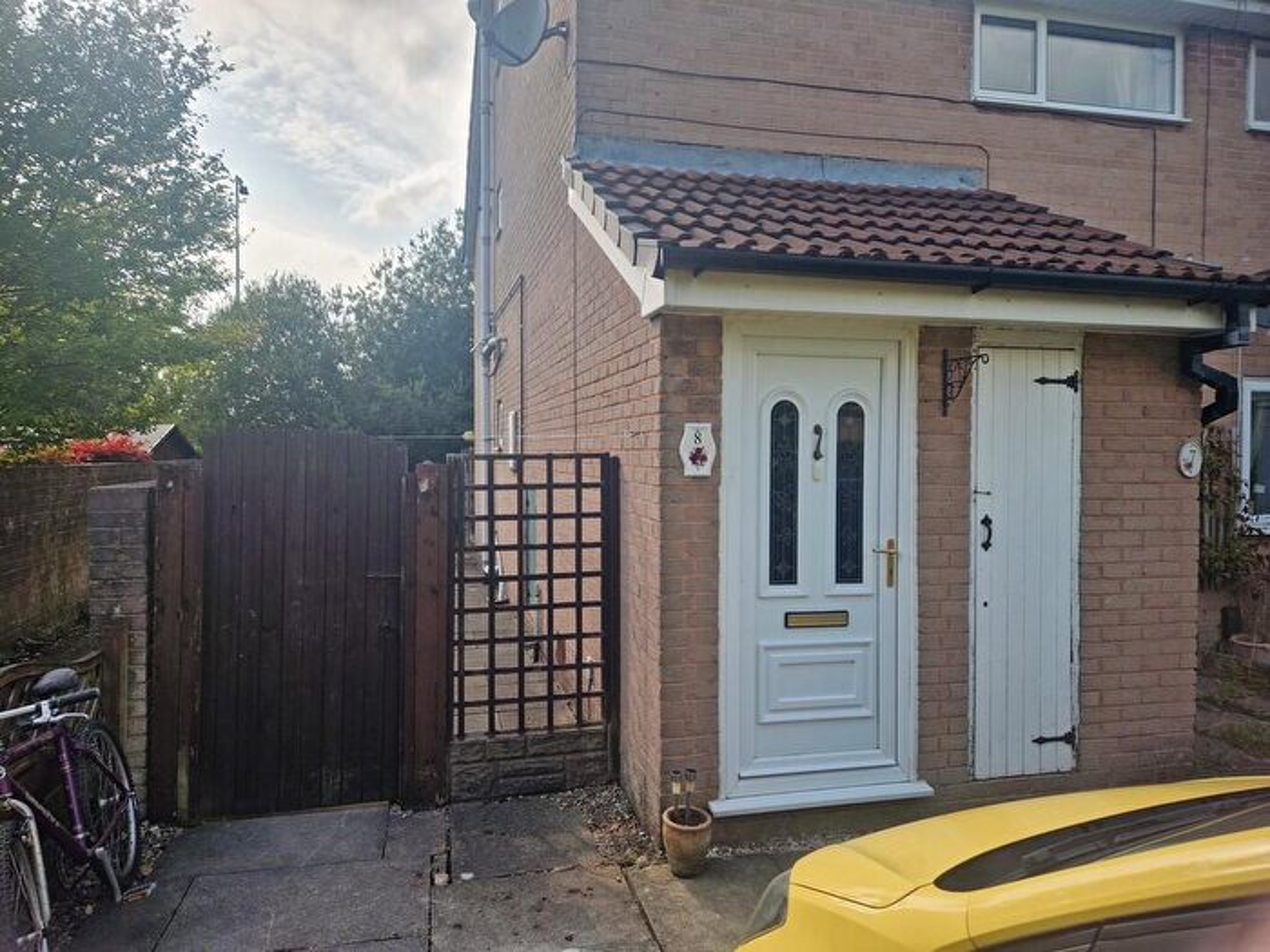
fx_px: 844
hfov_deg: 73.9
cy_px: 476
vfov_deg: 58.9
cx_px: 635
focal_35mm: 23
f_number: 1.8
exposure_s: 1/1084
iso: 50
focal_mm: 5.4
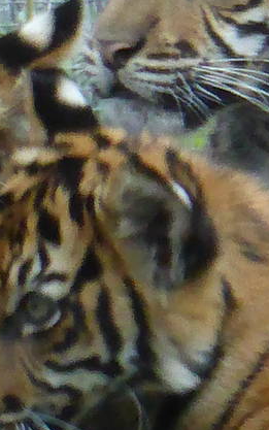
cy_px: 254
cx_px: 264
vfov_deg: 0.5
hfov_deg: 0.3
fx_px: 46543
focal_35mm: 3972
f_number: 6.4
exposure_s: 1/125
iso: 400
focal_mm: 86
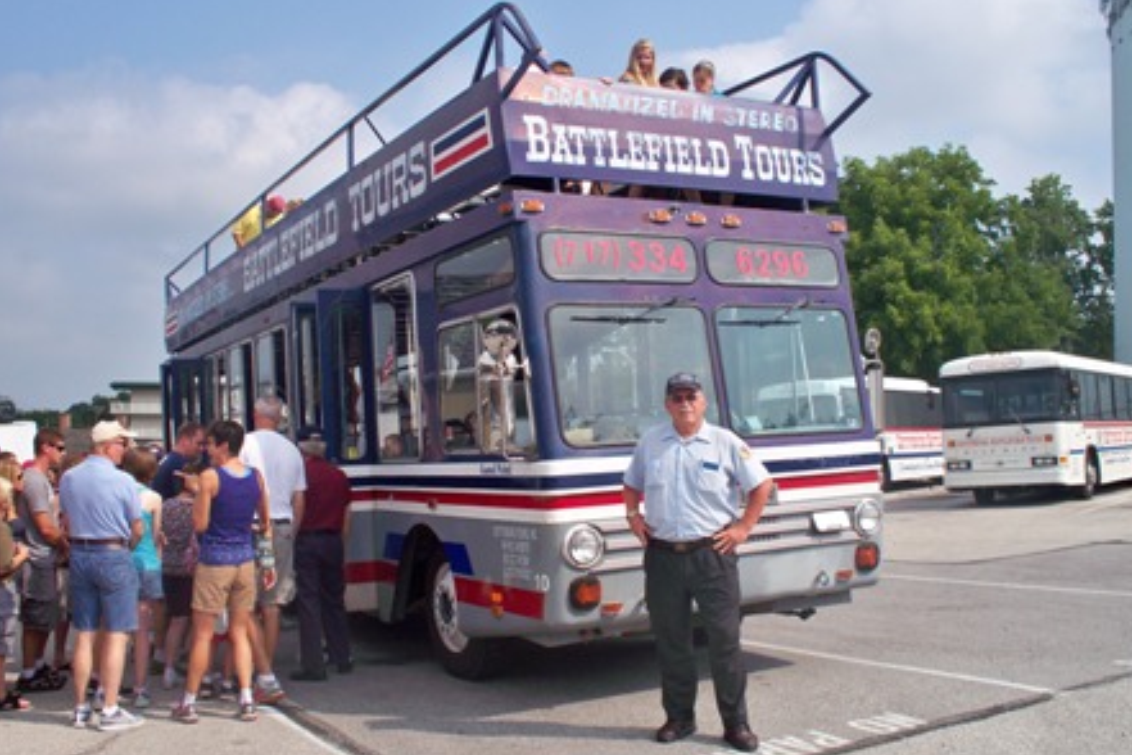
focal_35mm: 37
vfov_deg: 35.9
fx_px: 1163
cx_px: 567
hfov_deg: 51.9
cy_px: 375
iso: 125
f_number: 4.8
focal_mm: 7.54
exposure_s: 1/800
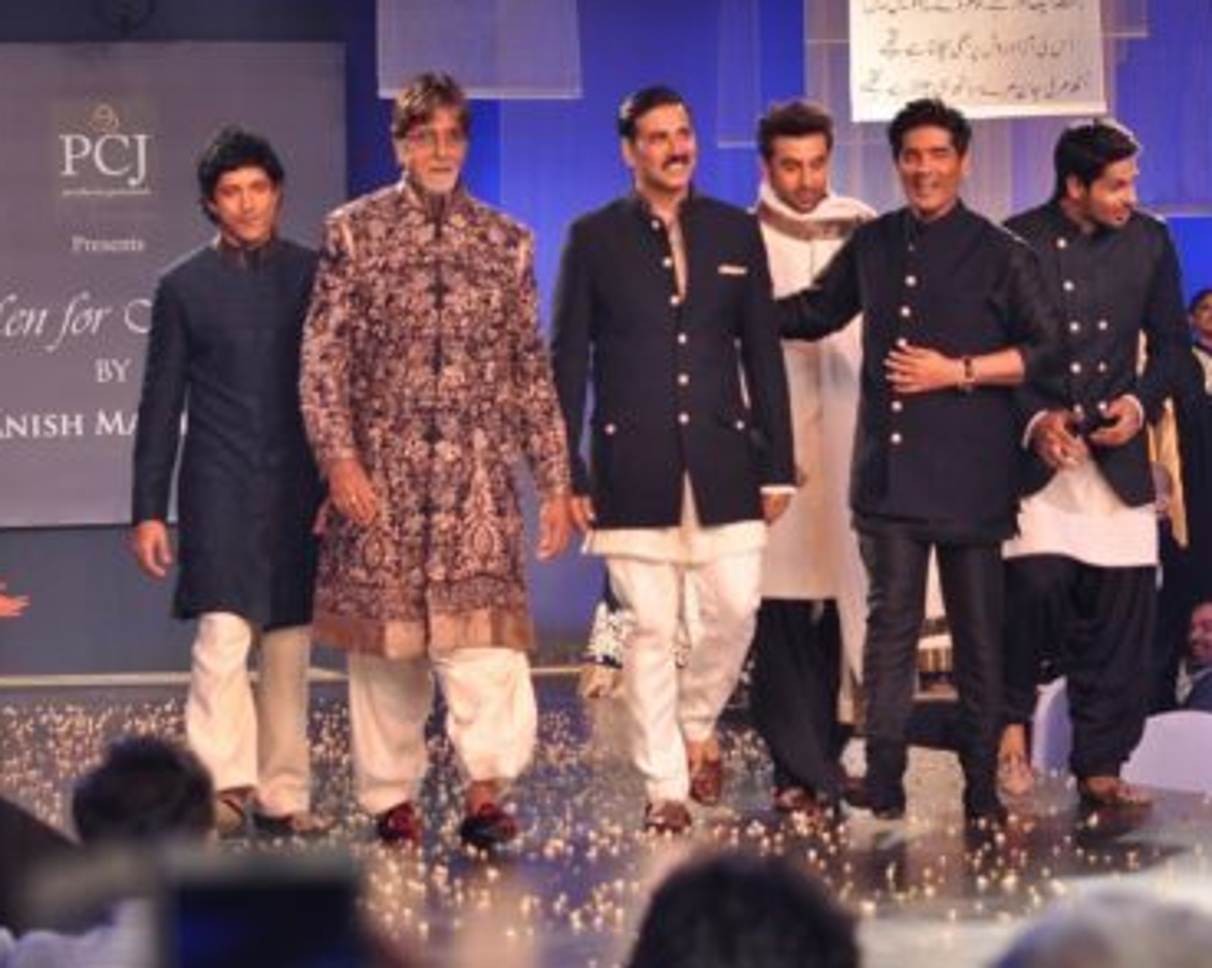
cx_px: 593
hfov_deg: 12.9
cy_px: 428
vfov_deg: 10.4
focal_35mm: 149
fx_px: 5342
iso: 800
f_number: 4
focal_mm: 78
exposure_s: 1/125
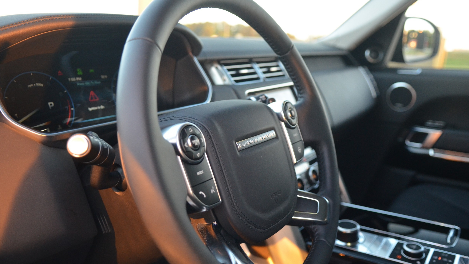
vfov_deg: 33.7
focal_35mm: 35
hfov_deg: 56.6
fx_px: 435
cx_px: 236
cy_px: 142
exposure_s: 1/60
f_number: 2.8
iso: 1600
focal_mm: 22
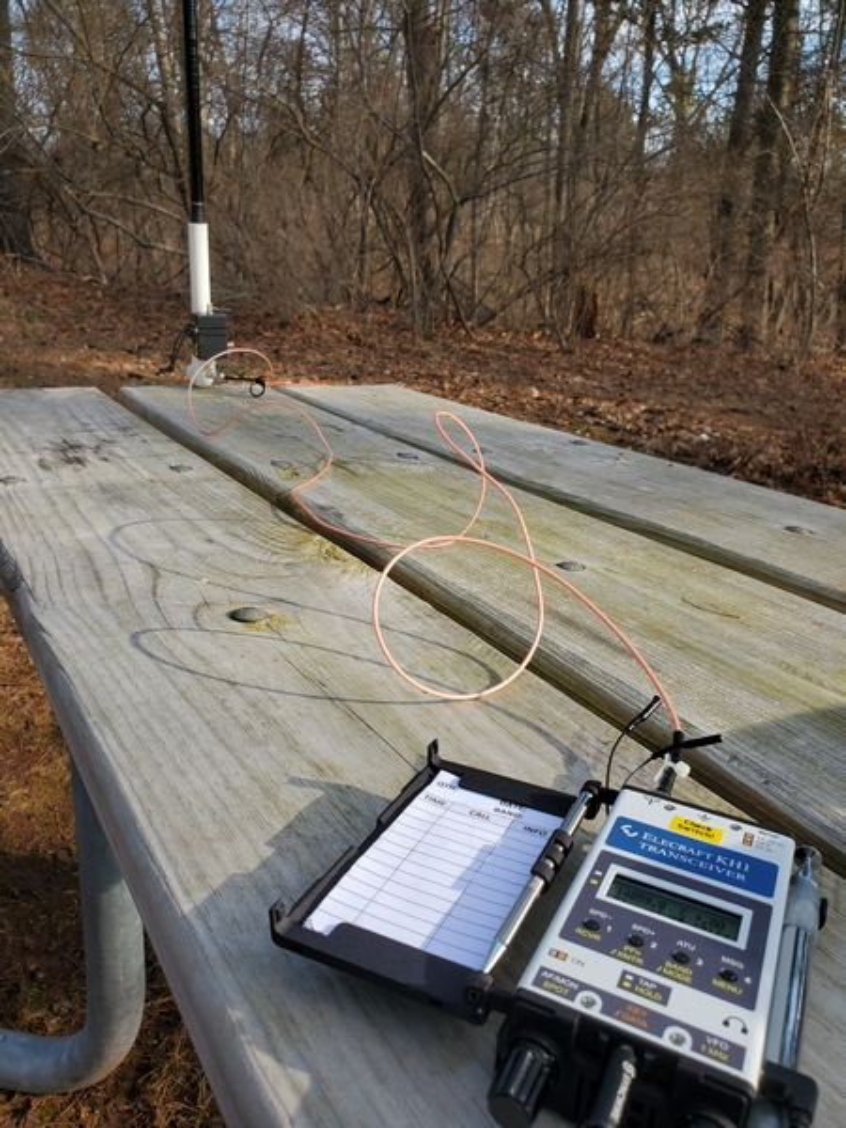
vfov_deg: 67.3
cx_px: 423
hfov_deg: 53.1
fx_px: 847
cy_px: 564
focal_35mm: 26
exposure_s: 1/446
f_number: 2.4
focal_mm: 4.3
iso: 50
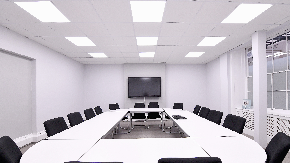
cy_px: 94
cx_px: 148
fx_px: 115
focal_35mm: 15
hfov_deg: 103.0
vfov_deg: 70.1
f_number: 5.6
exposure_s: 1/160
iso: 1250
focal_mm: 14
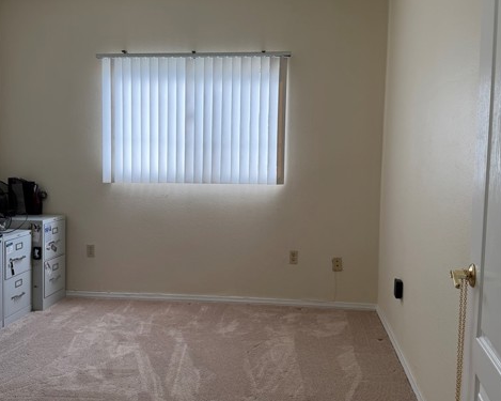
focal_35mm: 32
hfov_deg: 55.7
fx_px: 474
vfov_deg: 45.7
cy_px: 186
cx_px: 250
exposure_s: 1/478
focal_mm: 6.76
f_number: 1.78
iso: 100
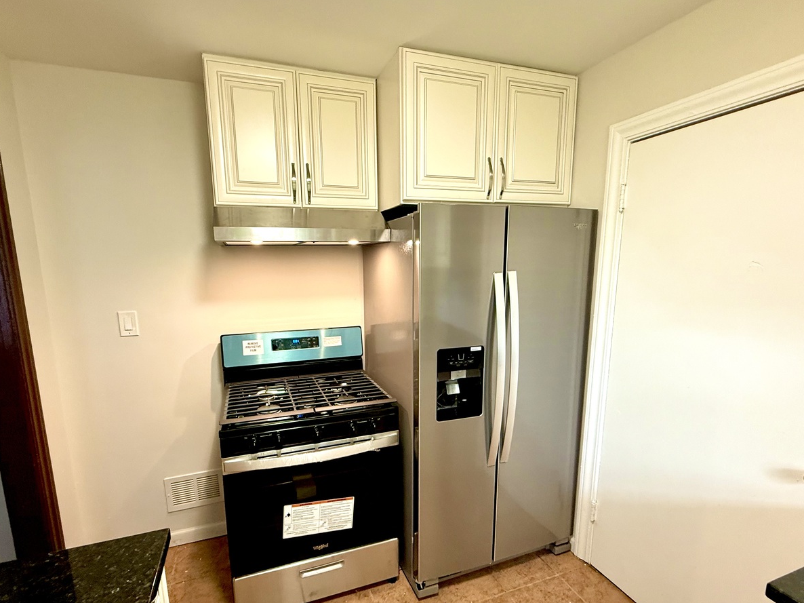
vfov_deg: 74.5
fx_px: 395
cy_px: 332
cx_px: 381
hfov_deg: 91.0
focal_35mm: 17
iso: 250
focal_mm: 2.22
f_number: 2.2
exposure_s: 1/60
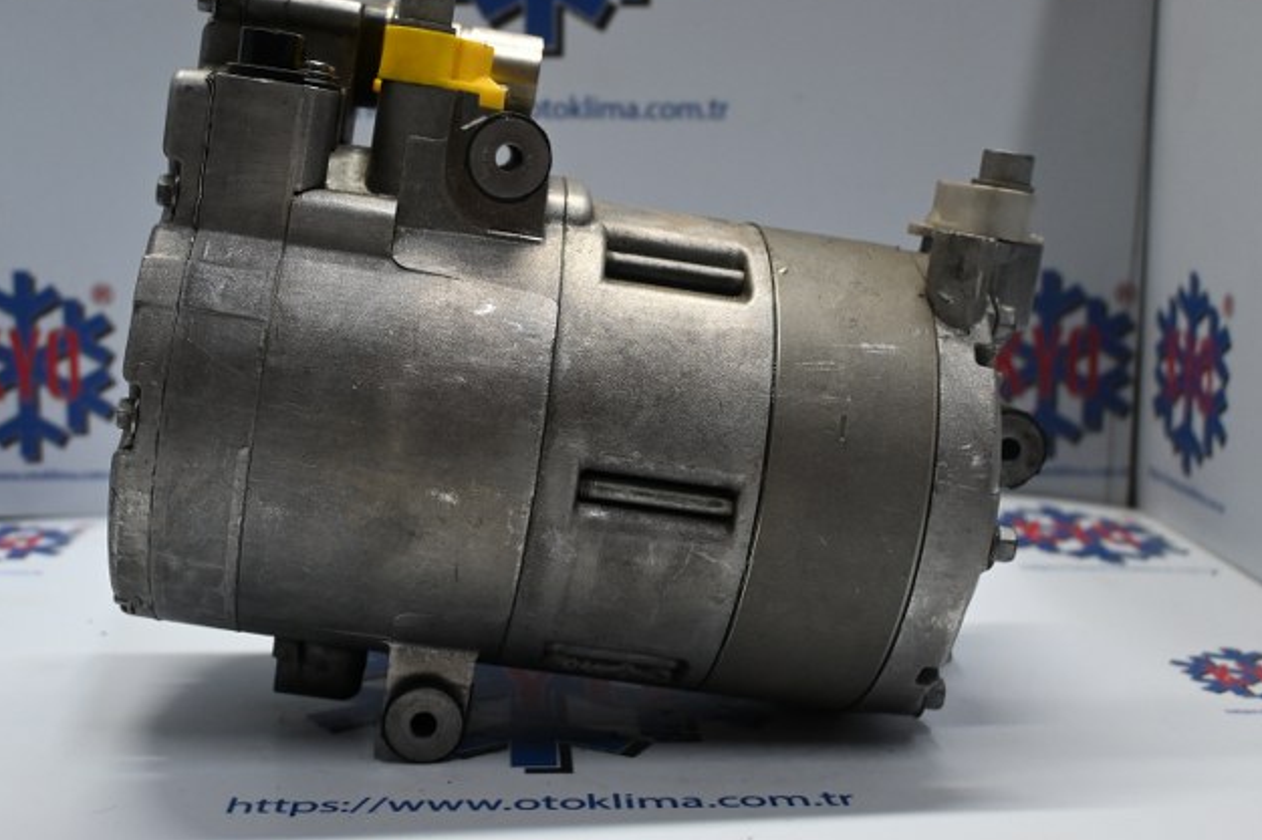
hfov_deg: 42.6
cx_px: 528
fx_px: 1612
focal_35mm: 46
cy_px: 345
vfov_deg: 29.2
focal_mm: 24
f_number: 4.2
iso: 1000
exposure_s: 1/125
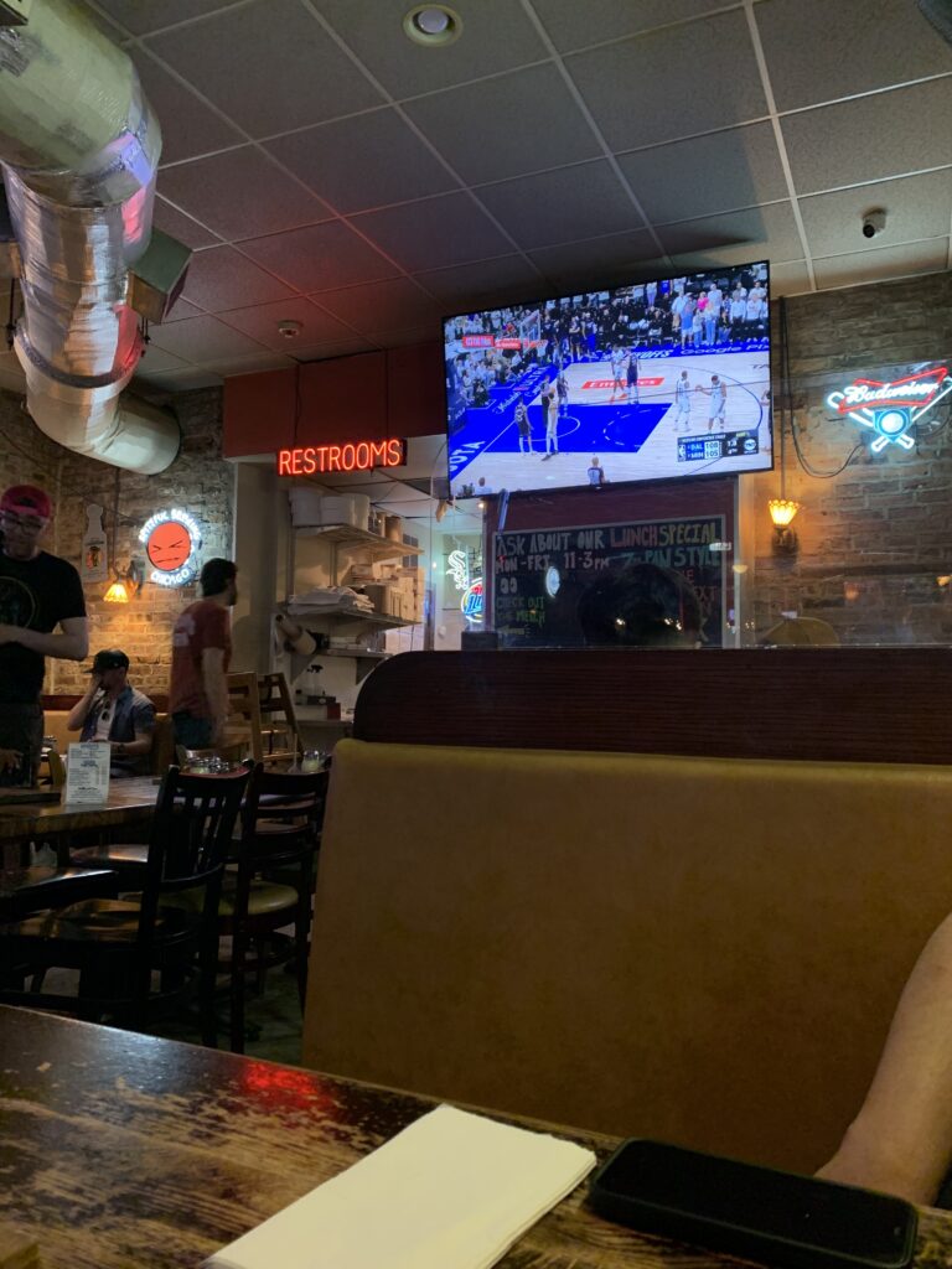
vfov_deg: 67.3
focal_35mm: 26
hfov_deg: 53.1
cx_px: 476
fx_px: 953
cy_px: 634
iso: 640
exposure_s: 1/30
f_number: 1.8
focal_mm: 4.25
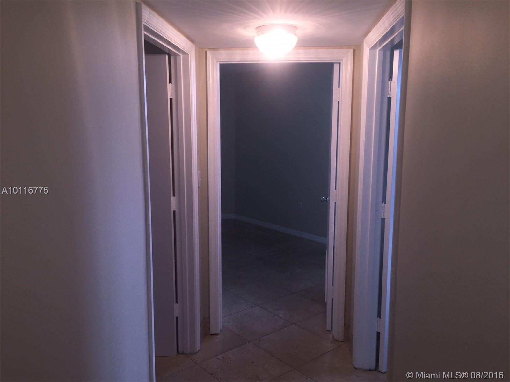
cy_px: 191
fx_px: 427
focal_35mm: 29
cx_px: 255
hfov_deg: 61.7
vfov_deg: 48.2
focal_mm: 4.15
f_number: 2.2
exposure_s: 1/53
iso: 32
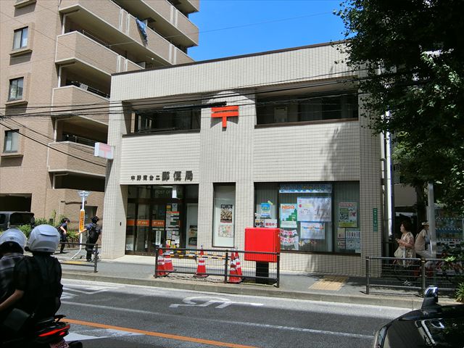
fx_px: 402
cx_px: 232
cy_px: 174
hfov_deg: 60.0
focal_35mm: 30
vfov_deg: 46.8
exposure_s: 1/1000
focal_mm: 6.4
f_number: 3.3
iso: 80
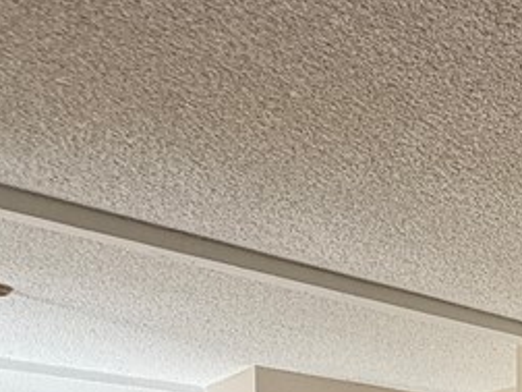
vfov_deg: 21.5
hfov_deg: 26.1
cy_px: 589
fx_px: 860
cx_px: 758
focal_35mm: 57
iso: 100
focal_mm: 2.22
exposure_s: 1/99
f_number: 2.2
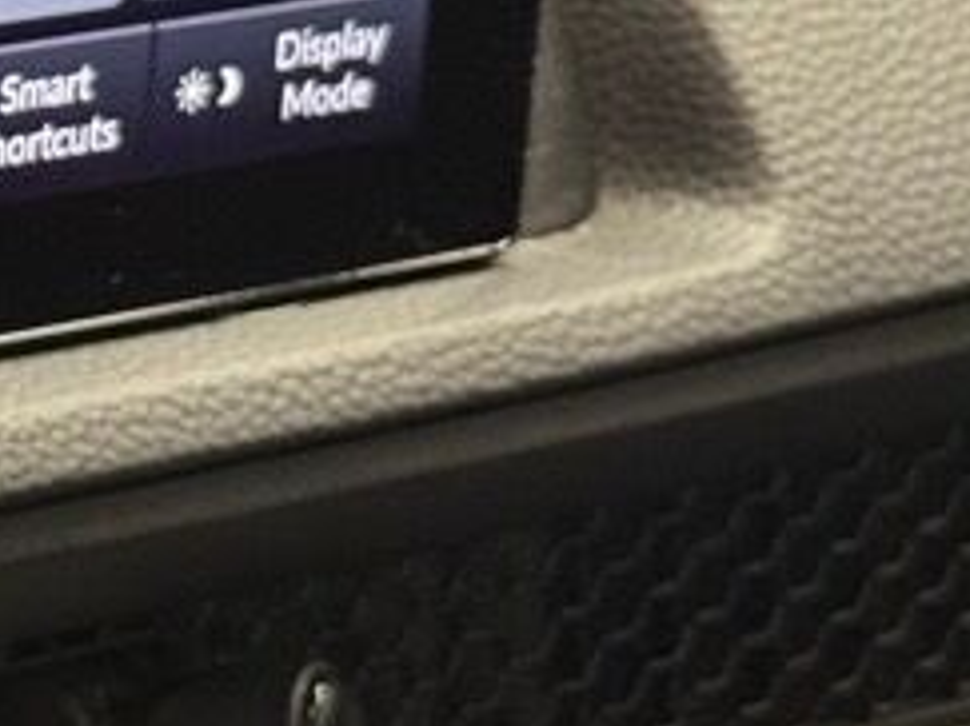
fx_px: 5658
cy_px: 124
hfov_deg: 9.3
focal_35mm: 202
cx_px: -778
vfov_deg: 7.3
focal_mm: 6.76
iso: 400
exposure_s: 1/40
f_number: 1.78
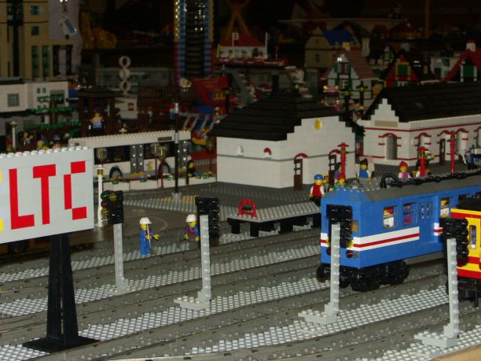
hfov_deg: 21.3
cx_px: 233
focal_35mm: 92
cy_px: 185
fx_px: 1278
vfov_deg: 16.1
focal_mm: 14.21
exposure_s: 1/50
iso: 200
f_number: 5
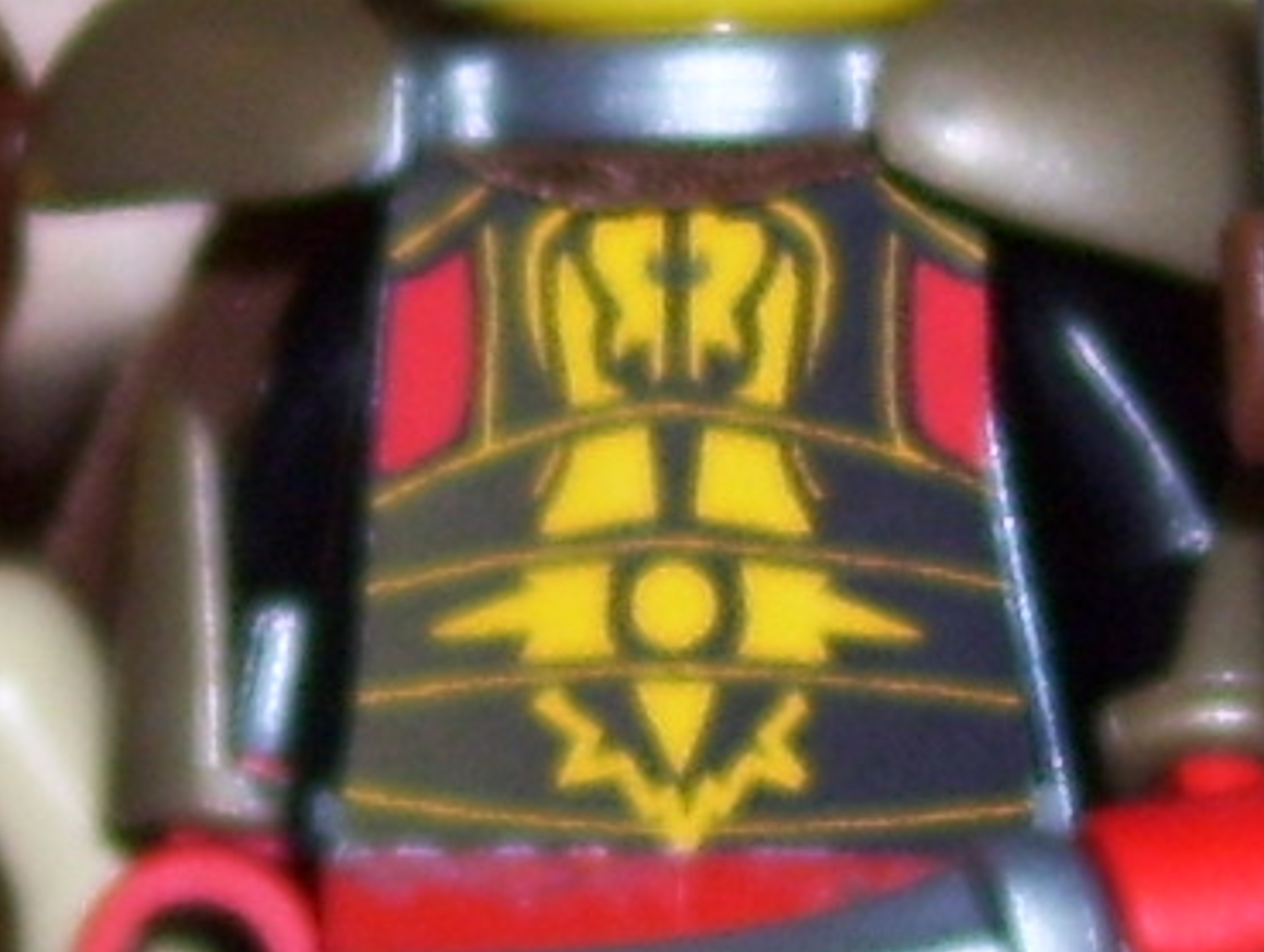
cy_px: 435
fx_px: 10168
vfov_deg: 5.4
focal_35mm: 278
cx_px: -206
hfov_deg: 7.1
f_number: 2.7
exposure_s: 1/60
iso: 80
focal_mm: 6
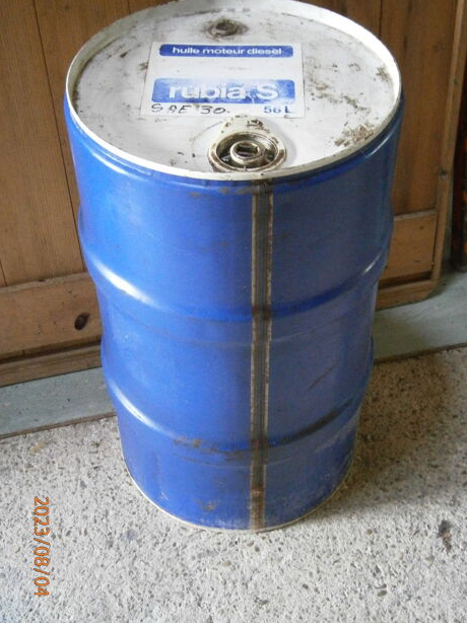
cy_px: 310
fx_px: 882
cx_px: 235
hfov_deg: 29.7
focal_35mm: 49
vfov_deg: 38.9
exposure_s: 1/30
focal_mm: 8.3
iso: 800
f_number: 3.4
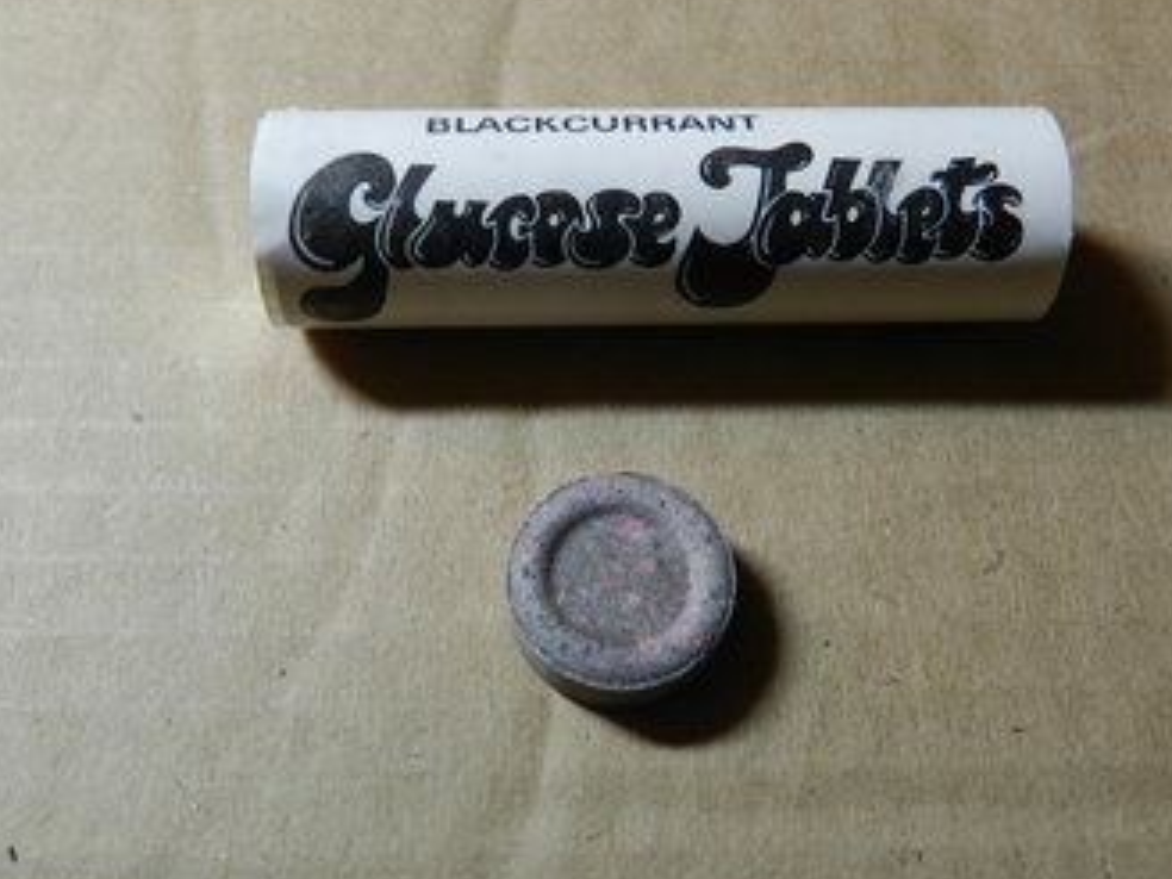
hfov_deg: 47.8
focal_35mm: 39
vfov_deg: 36.8
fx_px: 1320
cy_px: 425
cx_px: 629
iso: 220
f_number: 3.7
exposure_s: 1/30
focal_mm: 5.6
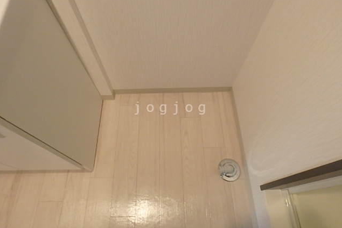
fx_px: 209
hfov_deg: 78.6
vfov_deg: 57.2
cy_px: 108
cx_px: 171
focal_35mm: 22
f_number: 3.5
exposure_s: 1/30
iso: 800
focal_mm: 3.7
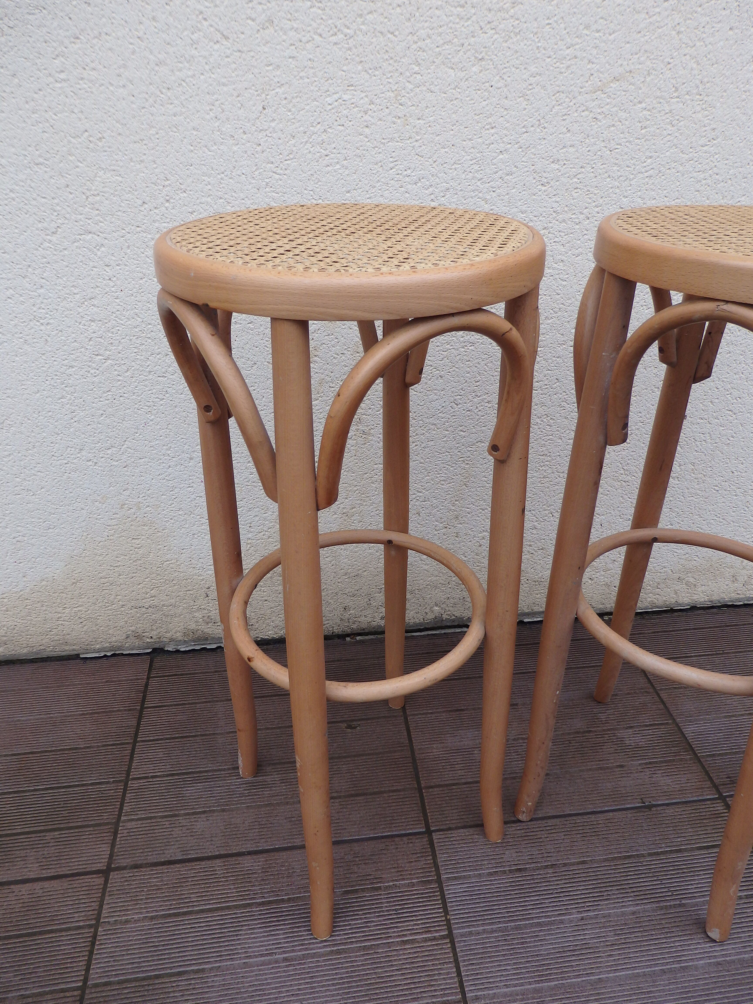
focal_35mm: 25
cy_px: 502
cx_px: 376
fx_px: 725
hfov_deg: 54.9
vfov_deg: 69.4
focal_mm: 4.5
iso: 125
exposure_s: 1/60
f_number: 3
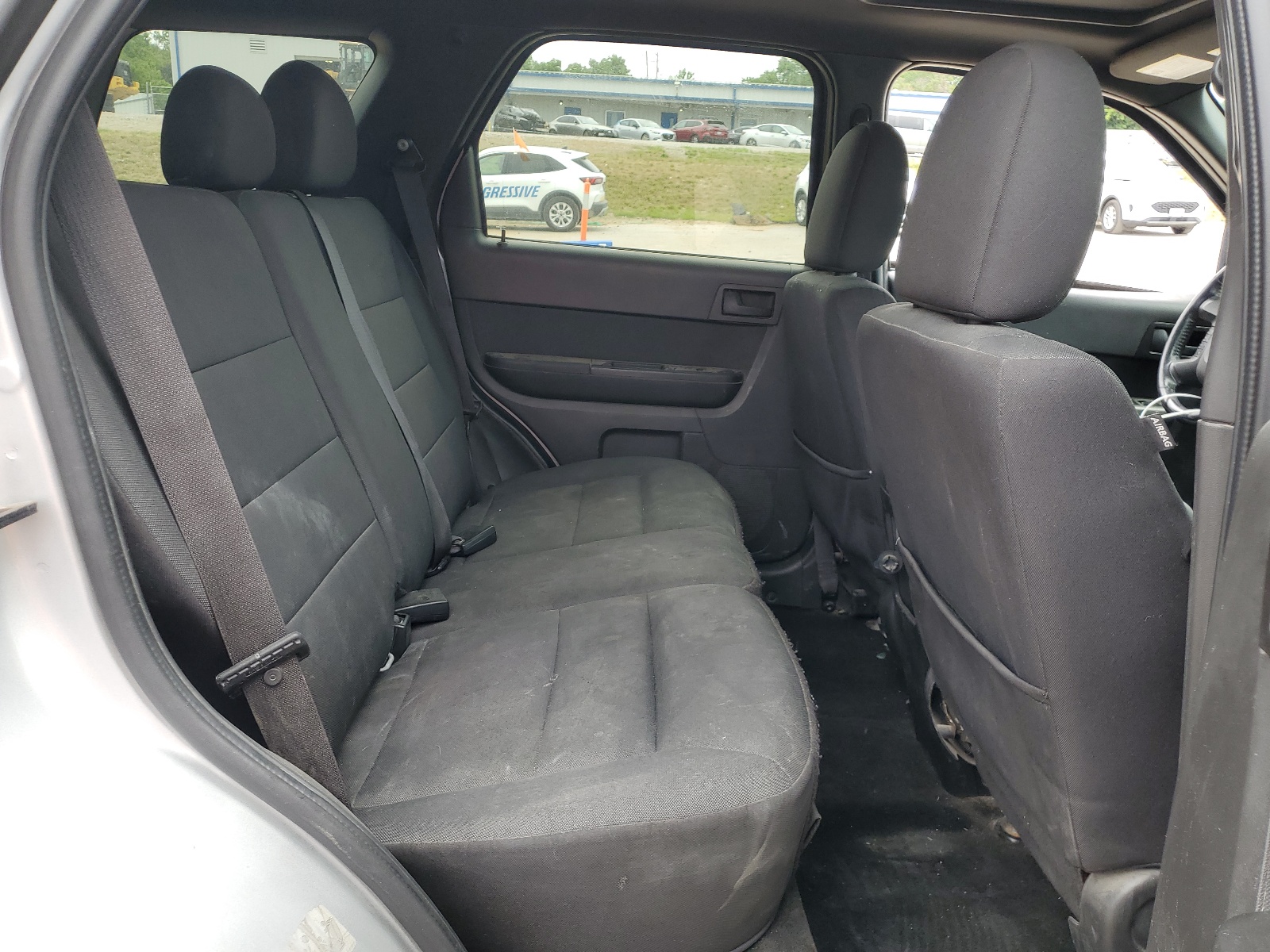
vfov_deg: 53.1
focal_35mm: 26
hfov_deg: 67.3
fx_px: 954
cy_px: 476
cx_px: 635
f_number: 1.5
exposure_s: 1/200
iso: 50
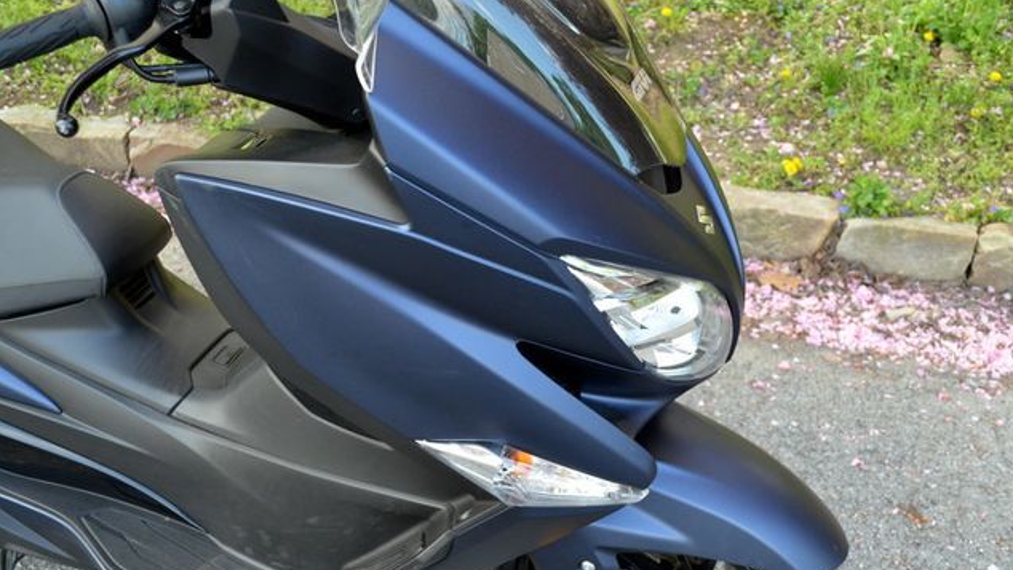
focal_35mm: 38
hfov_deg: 52.8
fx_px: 1021
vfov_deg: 31.2
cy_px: 305
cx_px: 510
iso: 400
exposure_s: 1/100
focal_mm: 24
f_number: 5
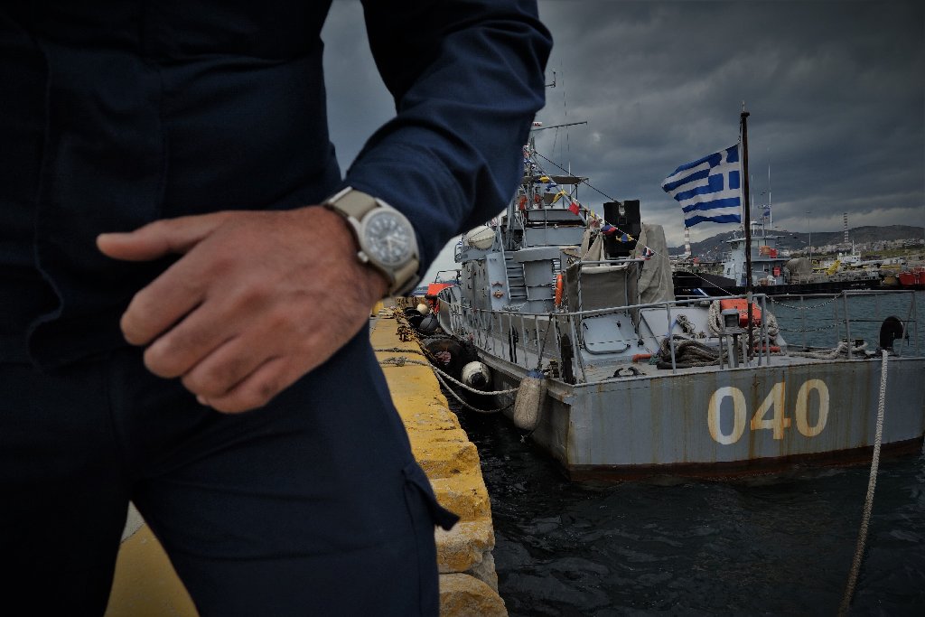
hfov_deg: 65.5
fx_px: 719
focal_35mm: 28
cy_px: 308
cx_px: 462
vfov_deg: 46.4
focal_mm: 10.4
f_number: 4
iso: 125
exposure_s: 1/1250
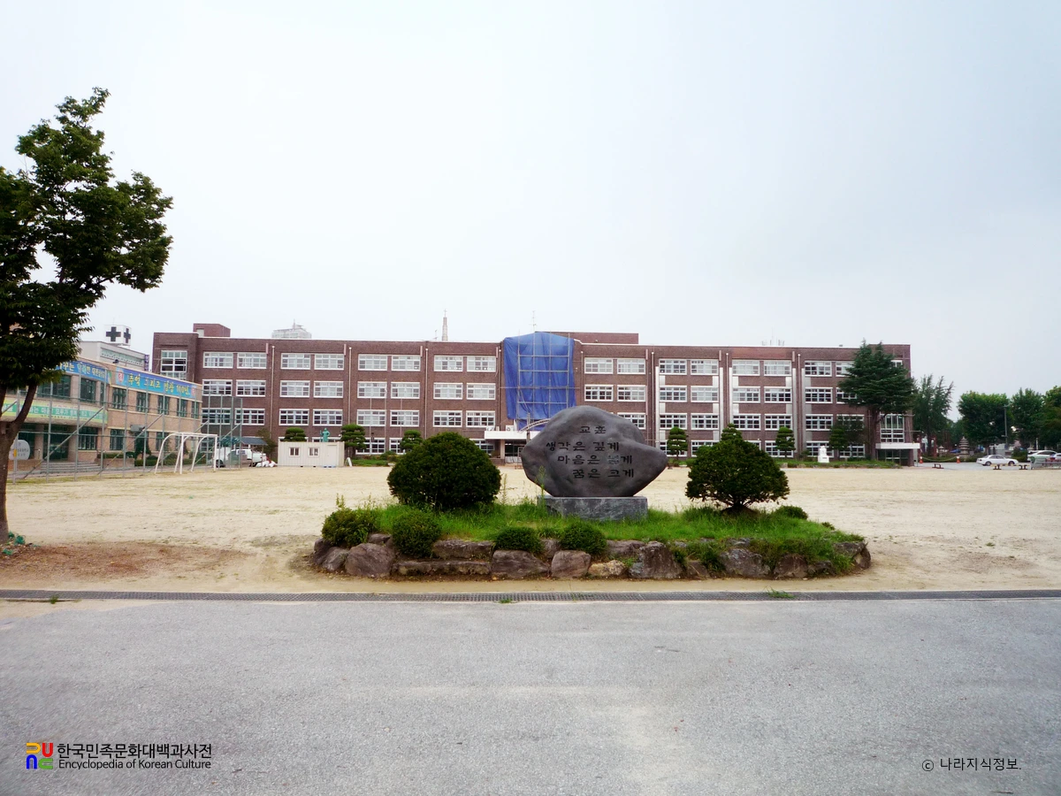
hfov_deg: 69.4
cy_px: 398
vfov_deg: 54.9
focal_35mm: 25
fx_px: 766
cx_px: 530
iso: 100
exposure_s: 1/800
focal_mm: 4.4
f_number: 4.5
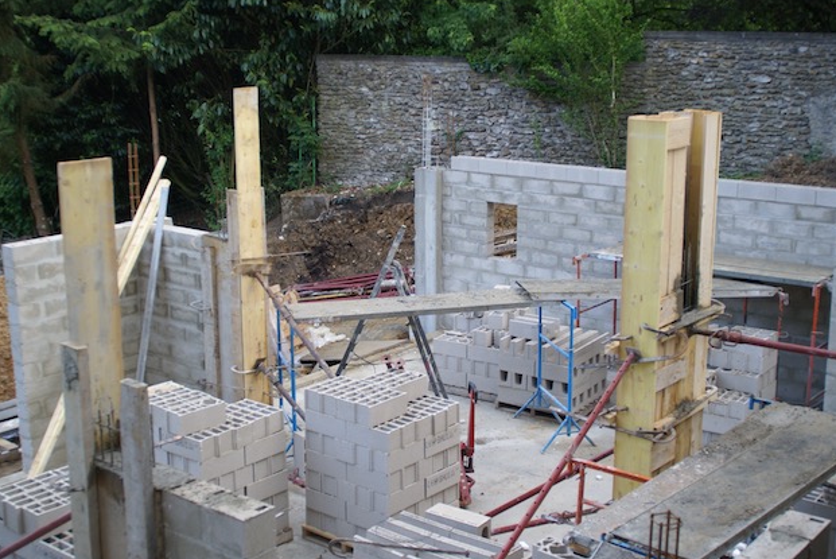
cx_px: 428
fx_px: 1069
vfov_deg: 29.3
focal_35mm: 46
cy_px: 273
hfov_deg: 42.7
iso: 100
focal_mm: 28
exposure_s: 1/50
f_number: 4
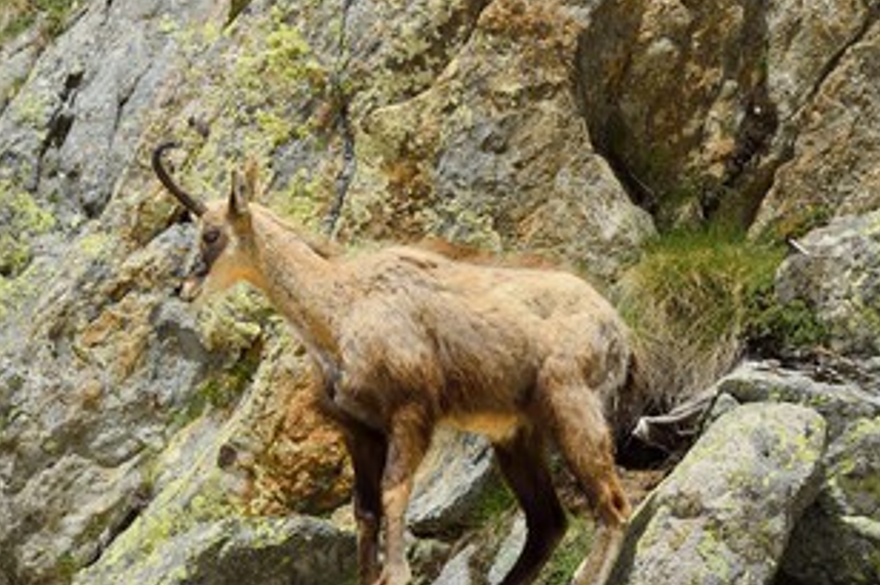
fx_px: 5668
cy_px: 322
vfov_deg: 5.9
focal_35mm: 232
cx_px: 363
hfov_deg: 8.9
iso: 400
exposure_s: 1/800
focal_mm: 170
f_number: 9
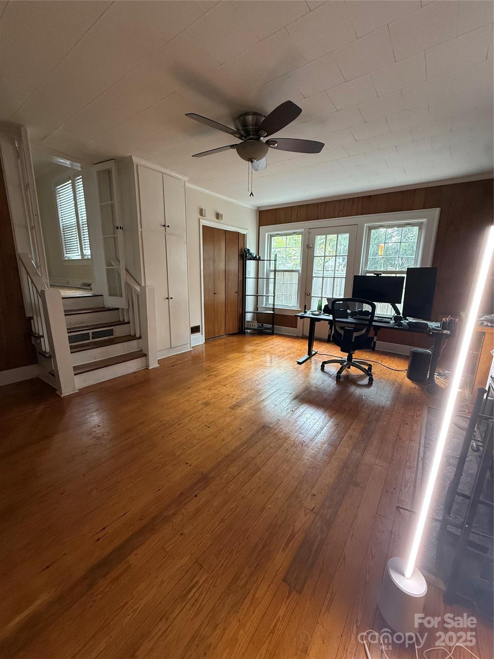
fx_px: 266
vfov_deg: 102.1
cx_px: 247
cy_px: 330
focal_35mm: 14
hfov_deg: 85.7
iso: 320
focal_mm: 2.22
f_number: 2.2
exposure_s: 1/99
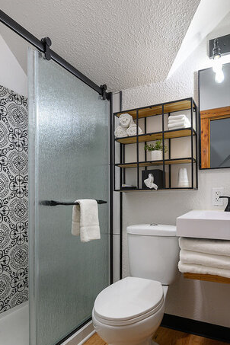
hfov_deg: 53.0
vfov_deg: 73.3
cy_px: 197
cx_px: 131
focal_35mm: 24
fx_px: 230
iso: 800
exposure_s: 1/25
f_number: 9
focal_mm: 17
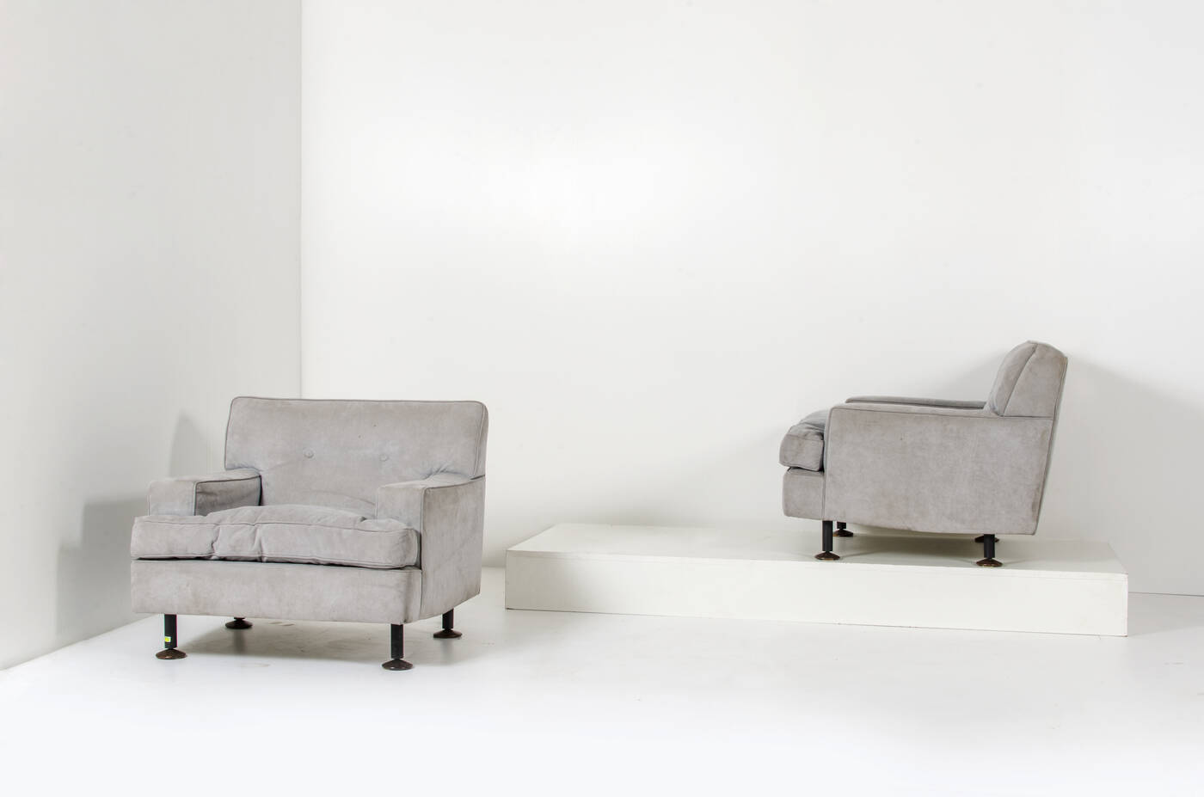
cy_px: 398
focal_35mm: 52
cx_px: 602
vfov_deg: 25.6
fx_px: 1752
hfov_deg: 37.9
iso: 125
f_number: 20
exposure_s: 1/200
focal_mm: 35
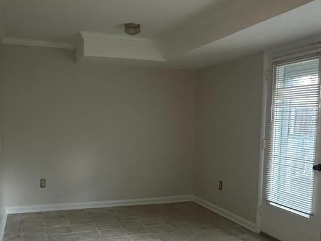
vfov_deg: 36.6
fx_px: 362
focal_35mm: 39
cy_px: 155
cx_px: 143
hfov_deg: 47.8
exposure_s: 1/60
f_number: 2.2
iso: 400
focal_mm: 2.22
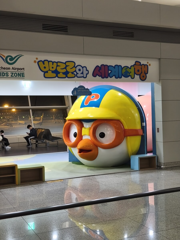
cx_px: 90
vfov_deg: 41.2
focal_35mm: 46
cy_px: 120
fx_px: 319
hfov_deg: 31.5
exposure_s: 1/60
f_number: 1.65
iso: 1000
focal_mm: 6.18
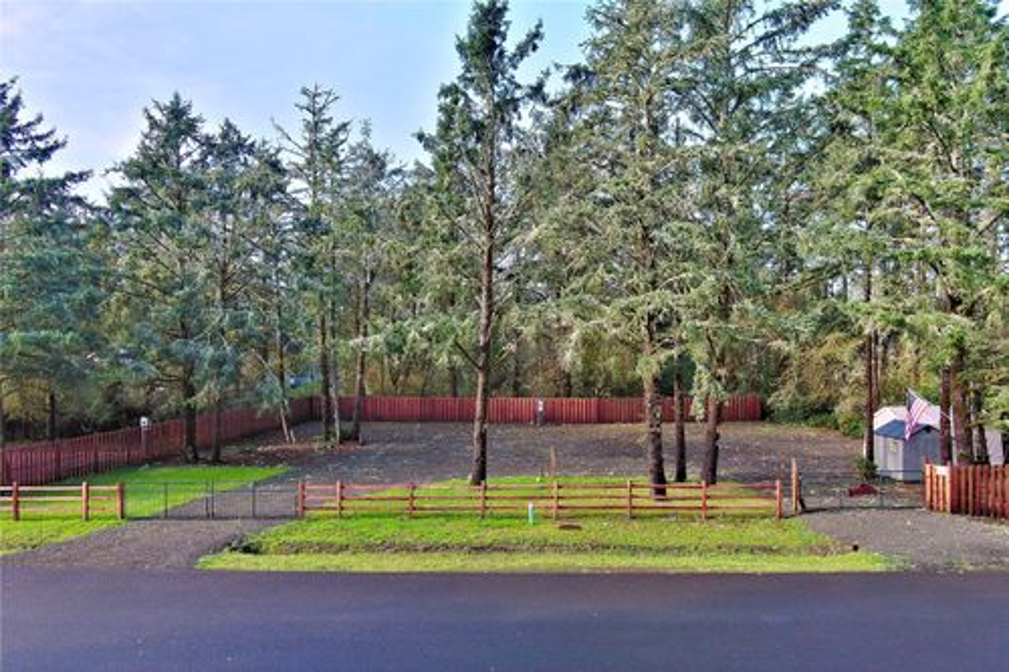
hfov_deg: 63.7
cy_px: 336
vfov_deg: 44.9
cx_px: 504
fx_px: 812
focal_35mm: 29
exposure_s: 1/223
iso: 100
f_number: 2.8
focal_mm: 10.57
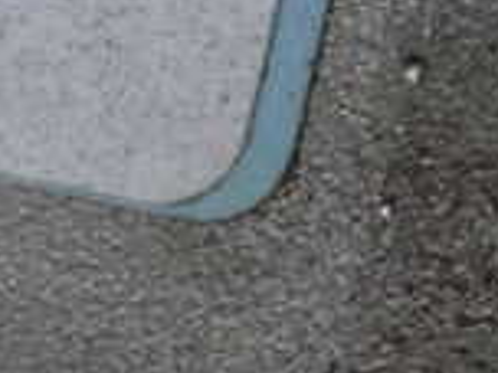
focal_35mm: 395
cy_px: -141
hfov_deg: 5.0
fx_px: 5683
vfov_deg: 3.8
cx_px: -177
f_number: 4.9
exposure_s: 1/100
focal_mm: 18
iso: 200
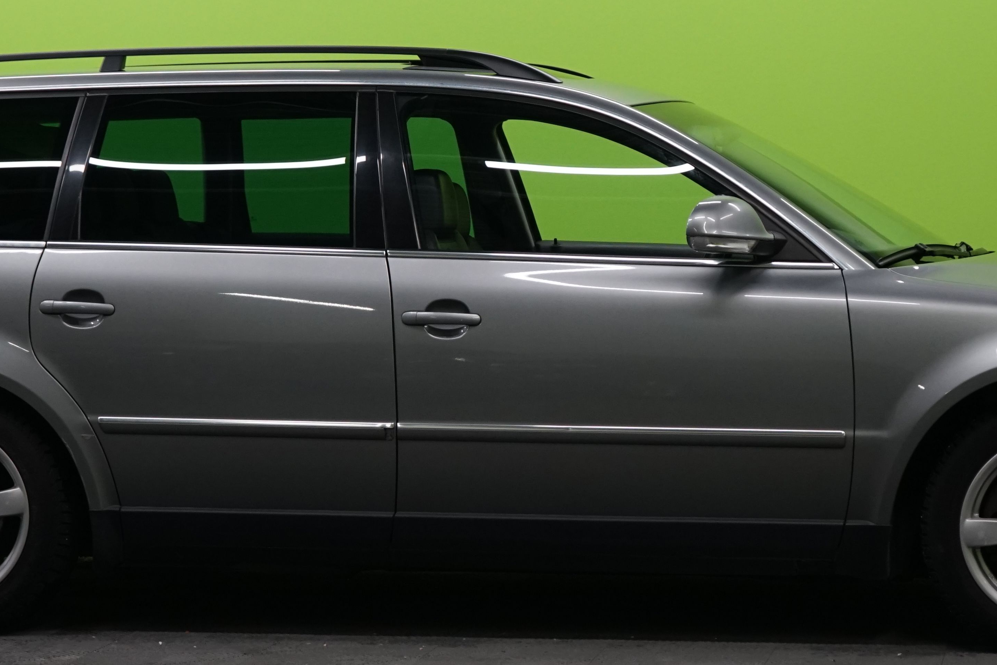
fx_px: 3102
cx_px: 552
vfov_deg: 12.2
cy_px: 253
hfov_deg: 18.3
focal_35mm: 112
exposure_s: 1/160
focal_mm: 54
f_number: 5
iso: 1000
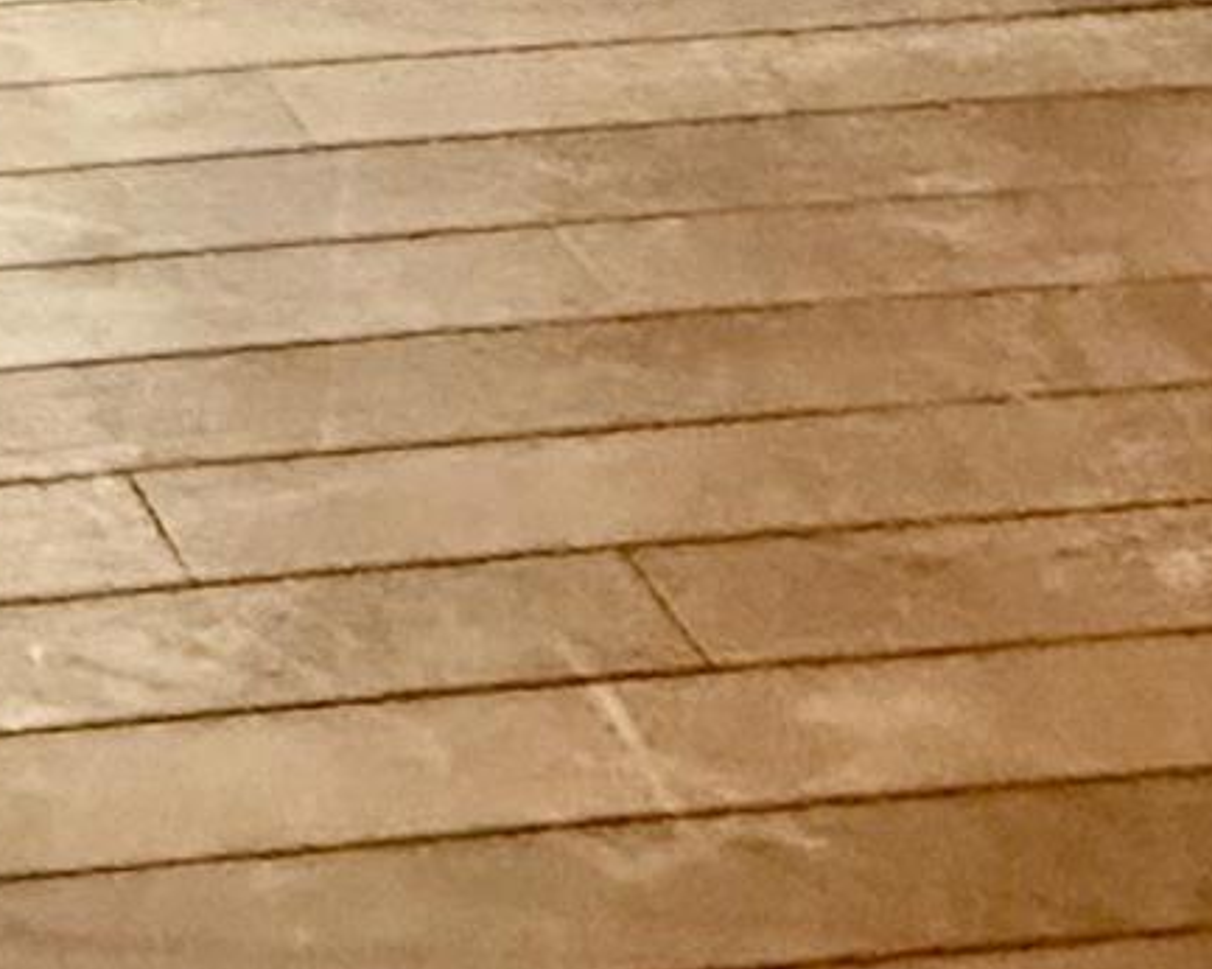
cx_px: -1162
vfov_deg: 10.7
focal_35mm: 97
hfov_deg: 15.8
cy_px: -1944
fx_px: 3478
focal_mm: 2.22
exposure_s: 1/30
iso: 1600
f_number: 2.2
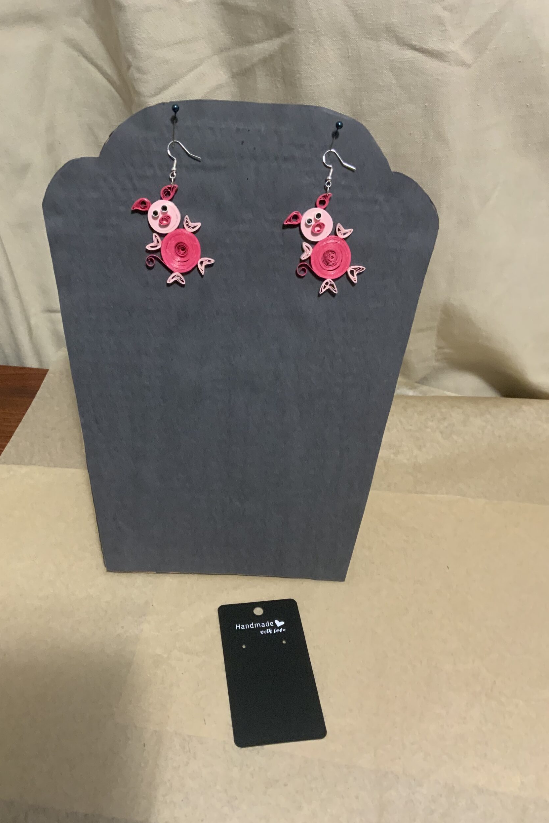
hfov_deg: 42.3
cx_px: 242
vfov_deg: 60.3
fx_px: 709
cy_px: 417
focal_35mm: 31
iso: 250
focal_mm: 3
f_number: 1.8
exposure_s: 1/60
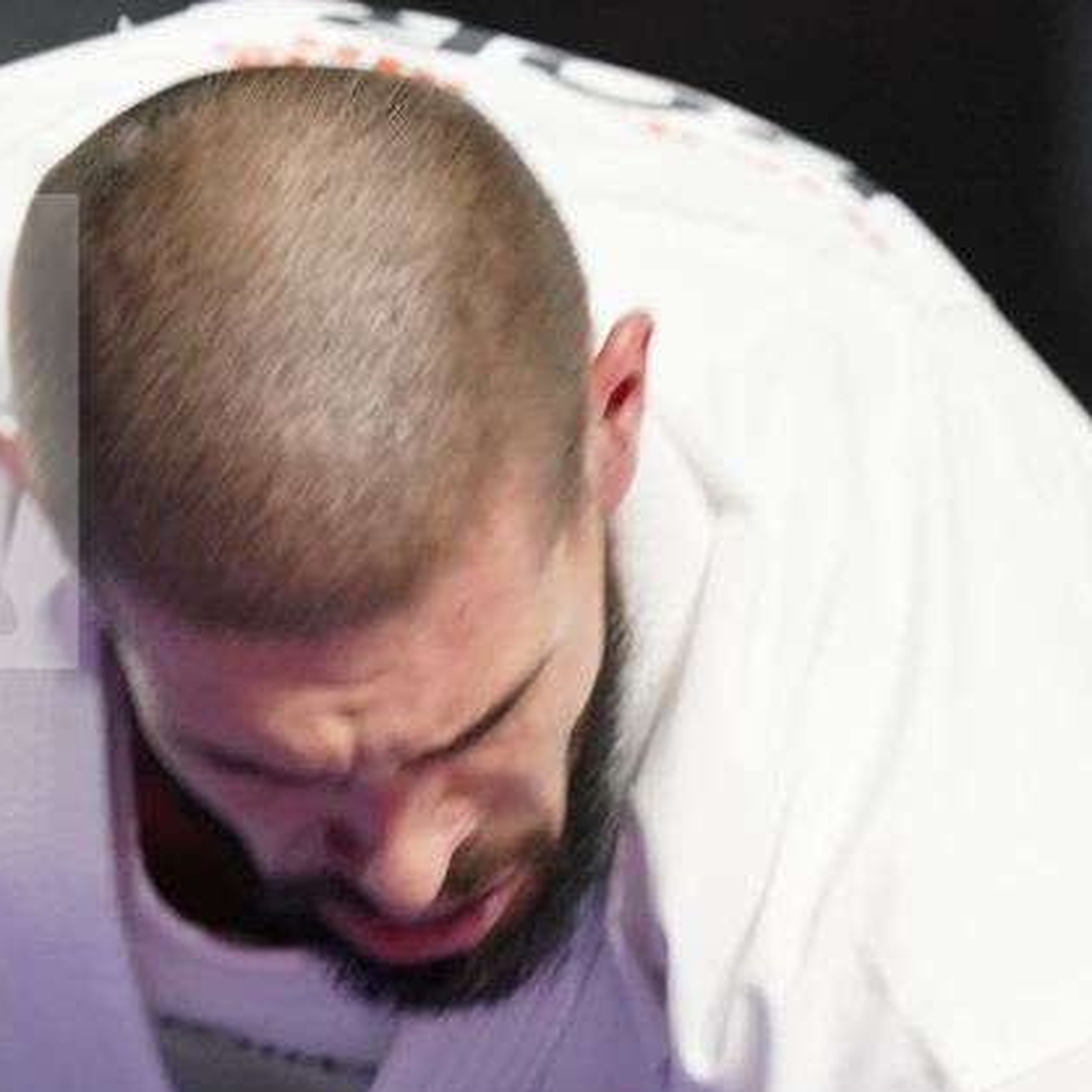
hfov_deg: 1.2
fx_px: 52215
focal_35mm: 1463
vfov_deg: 1.2
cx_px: -165
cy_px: 1356
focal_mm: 400
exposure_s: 1/1000
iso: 3200
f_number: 2.8
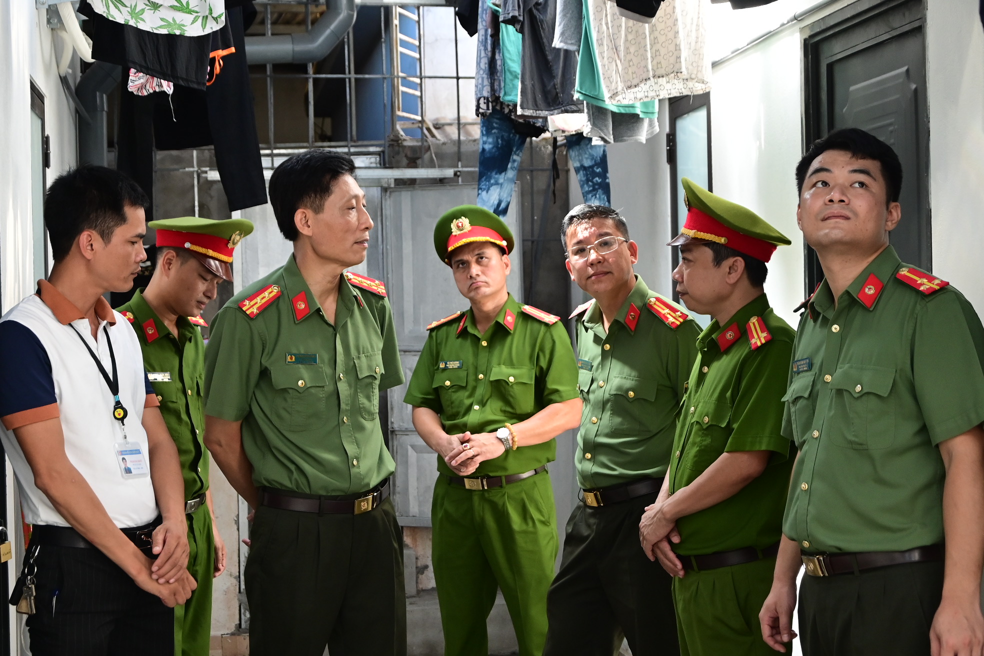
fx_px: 1722
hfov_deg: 31.9
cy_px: 328
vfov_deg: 21.6
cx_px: 492
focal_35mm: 63
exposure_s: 1/200
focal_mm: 42
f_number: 5.6
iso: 1250
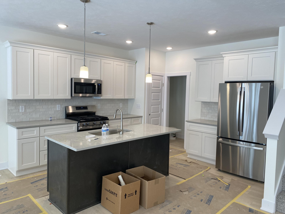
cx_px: 142
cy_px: 107
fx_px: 214
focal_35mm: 26
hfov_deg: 67.3
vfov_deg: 53.1
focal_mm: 4.25
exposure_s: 1/120
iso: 64
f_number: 1.8
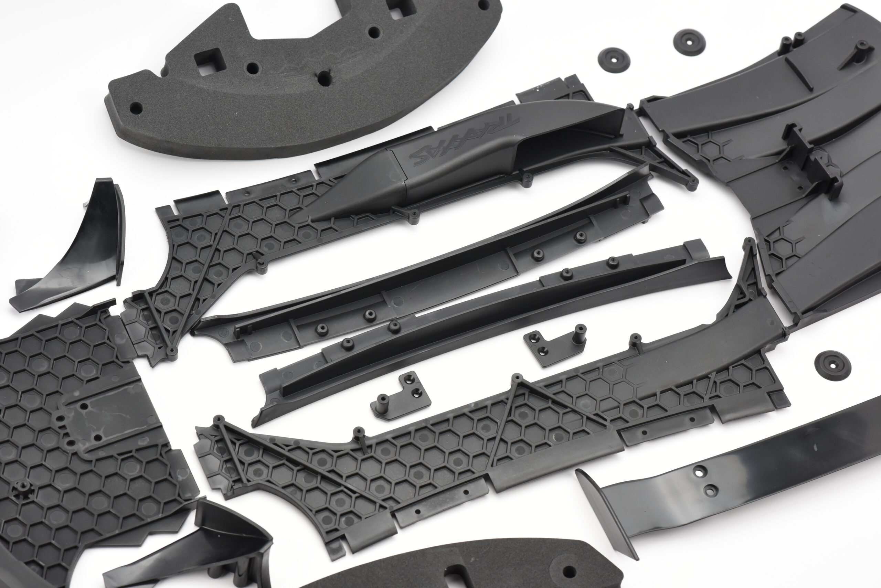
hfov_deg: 23.9
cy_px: 294
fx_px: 2081
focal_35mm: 85
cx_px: 440
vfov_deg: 16.1
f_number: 9
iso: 1600
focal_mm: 85
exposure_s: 1/100
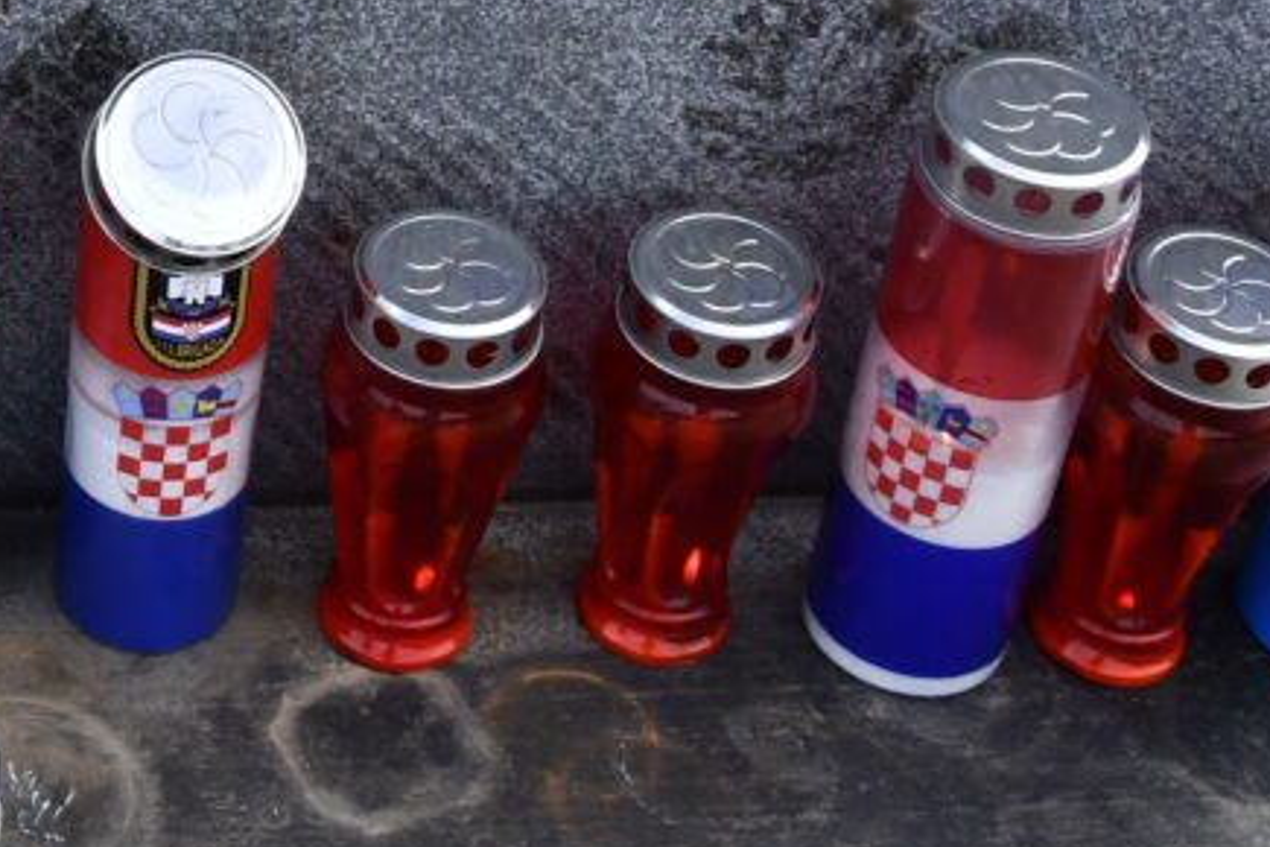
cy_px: -374
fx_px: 3739
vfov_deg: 12.4
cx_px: -391
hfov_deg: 18.0
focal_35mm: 106
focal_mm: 20
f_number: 13
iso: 1000
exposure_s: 1/500
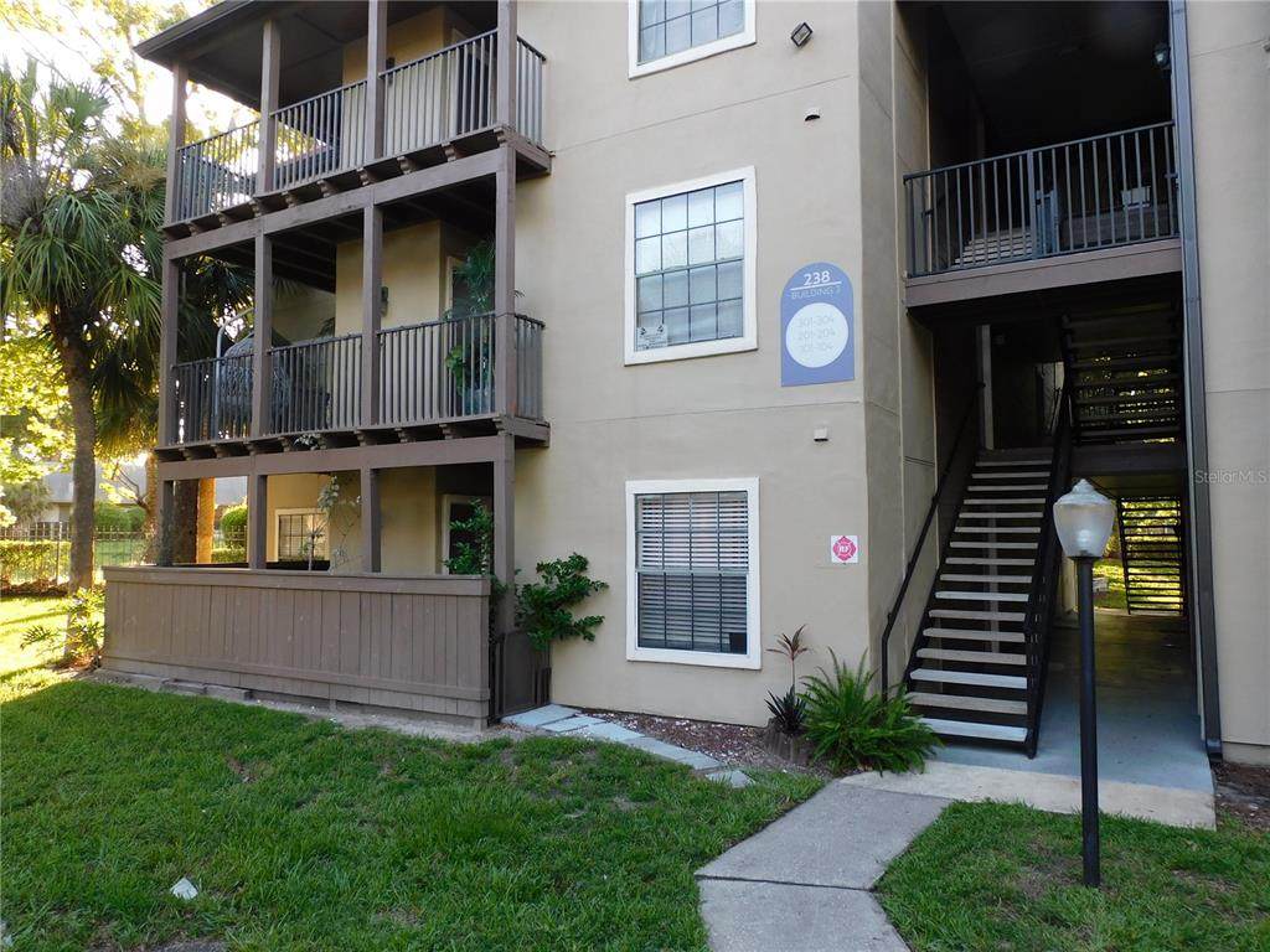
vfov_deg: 56.8
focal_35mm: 24
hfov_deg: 71.6
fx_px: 881
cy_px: 476
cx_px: 635
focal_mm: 4.3
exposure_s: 1/80
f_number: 3.3
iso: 125
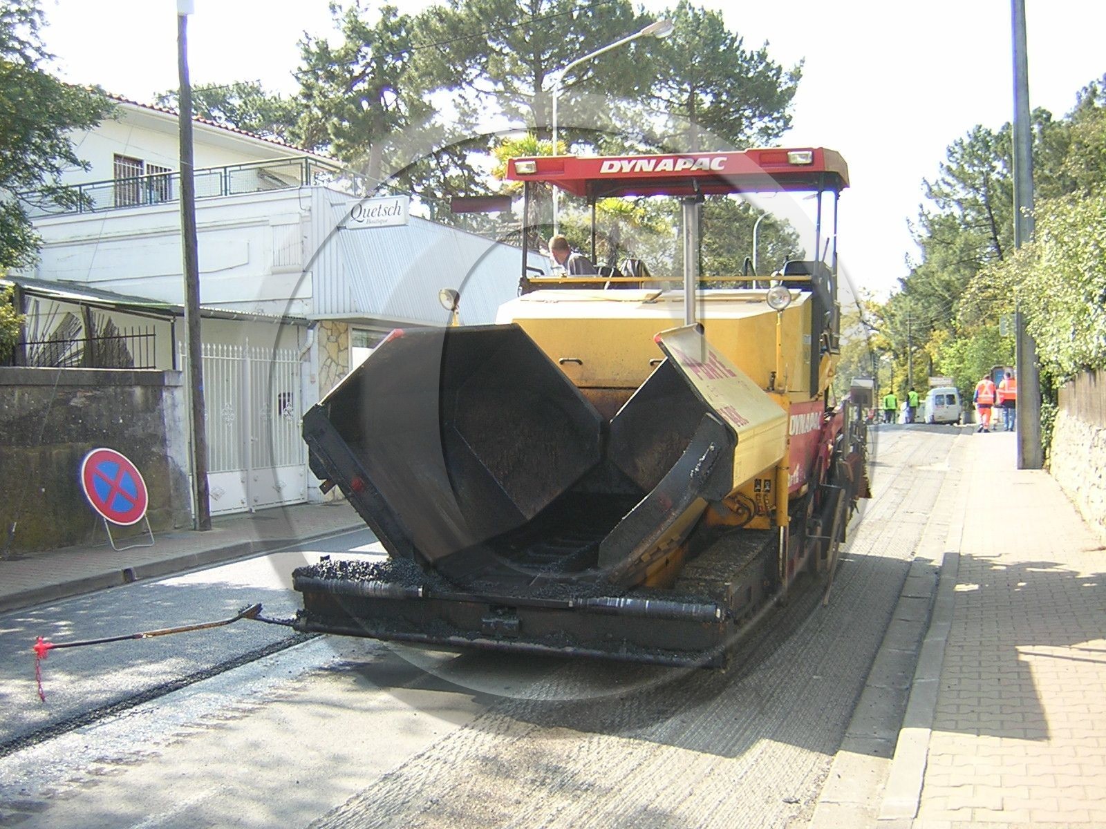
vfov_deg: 39.7
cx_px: 553
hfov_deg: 51.4
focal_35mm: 36
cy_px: 414
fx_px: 1150
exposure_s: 1/223
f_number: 2.6
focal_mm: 4.7
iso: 100
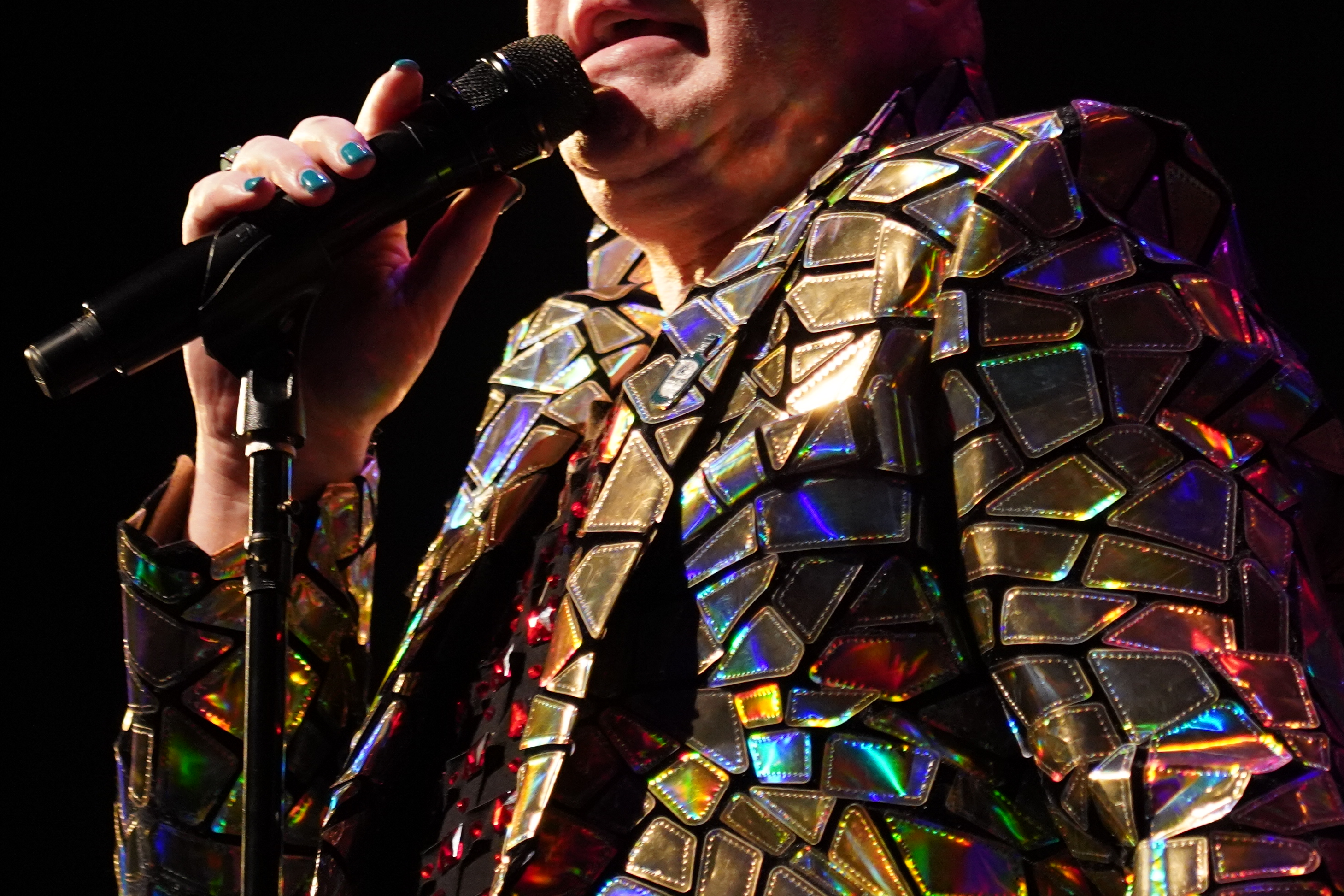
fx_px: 8063
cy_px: 271
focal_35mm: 216
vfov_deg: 6.4
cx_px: 667
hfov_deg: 9.5
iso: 5000
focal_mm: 105
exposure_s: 1/125
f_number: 4
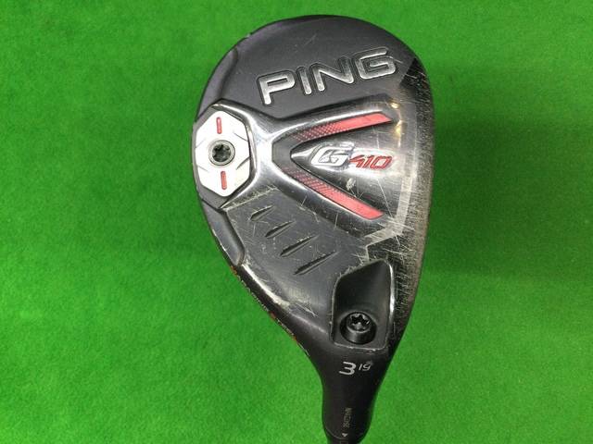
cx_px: 296
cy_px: 222
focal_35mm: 31
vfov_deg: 45.4
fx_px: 531
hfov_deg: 58.4
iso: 125
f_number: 2.4
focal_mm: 3.3
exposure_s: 1/30
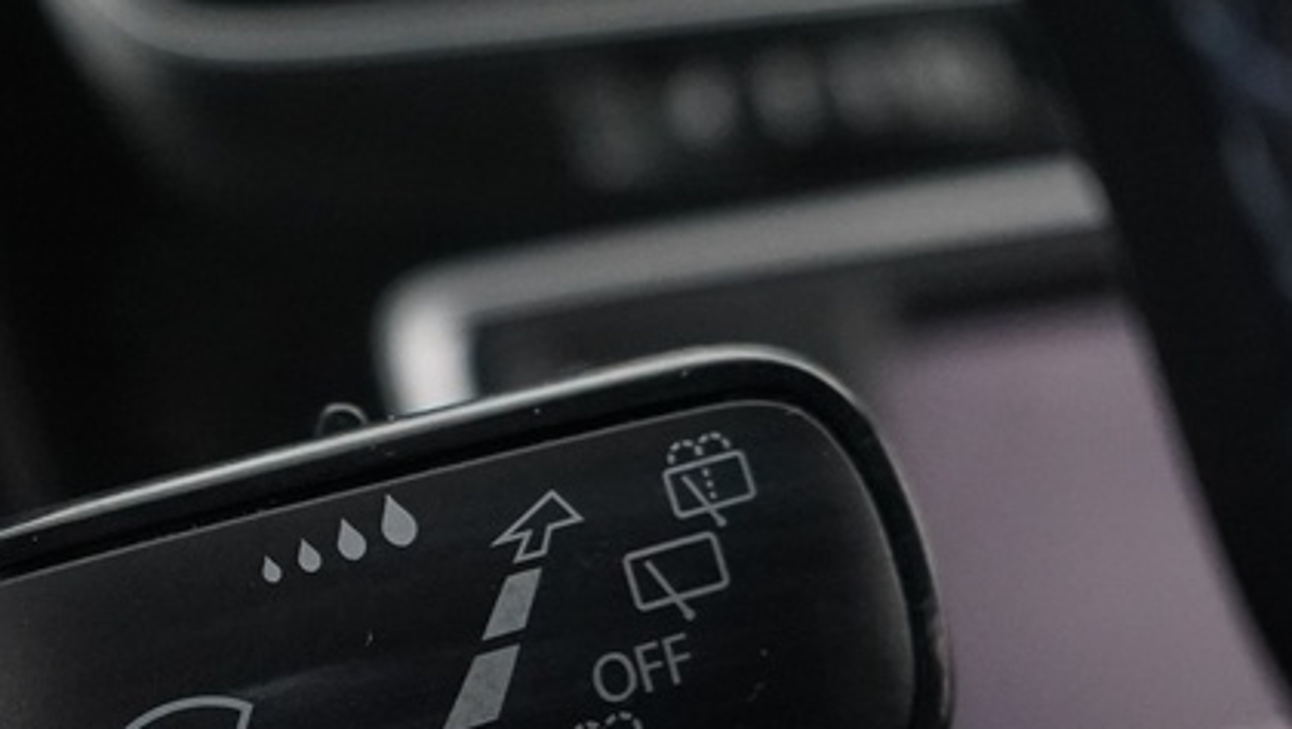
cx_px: 0
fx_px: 3874
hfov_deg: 18.4
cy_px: 664
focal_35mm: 113
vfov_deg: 10.7
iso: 4000
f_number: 3.5
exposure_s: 1/60
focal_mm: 28
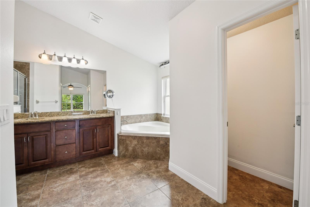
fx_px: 121
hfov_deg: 104.3
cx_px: 155
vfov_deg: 81.2
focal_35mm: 14
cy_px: 104
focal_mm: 14
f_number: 8
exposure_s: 1/8
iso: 400
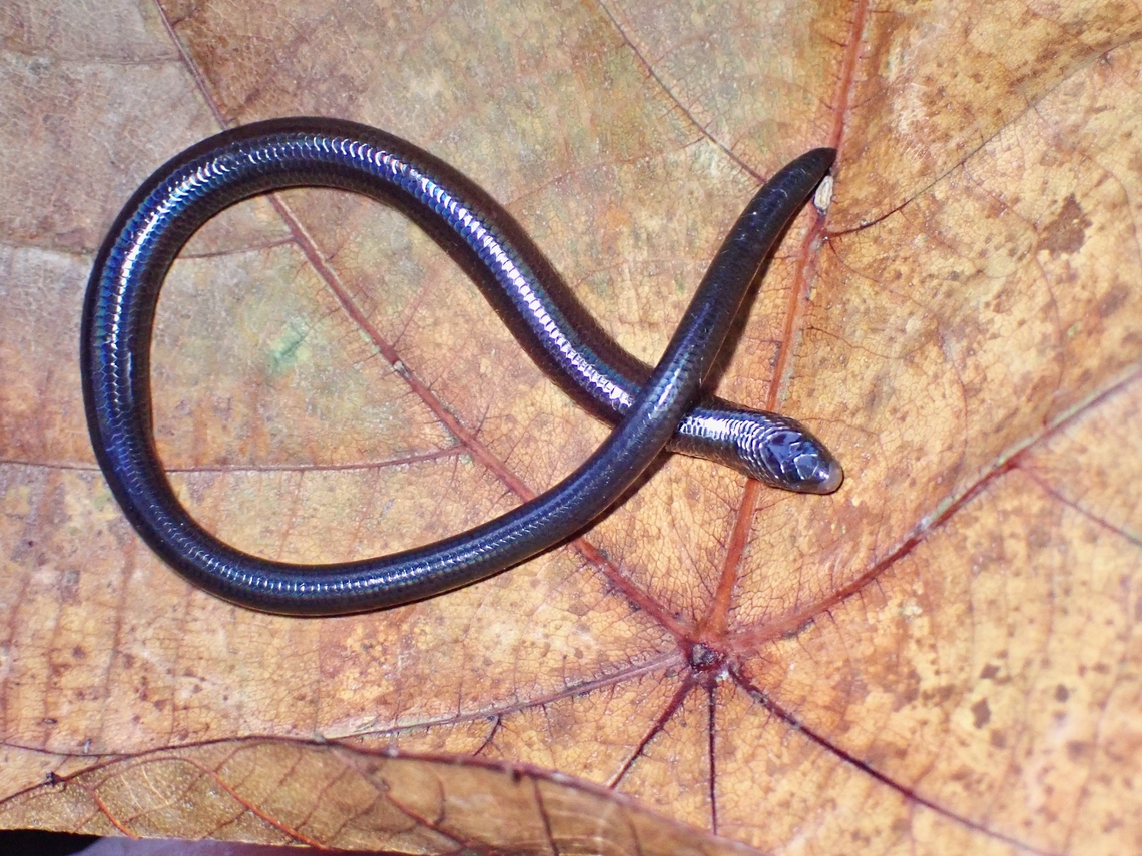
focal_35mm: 67
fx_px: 2210
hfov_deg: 29.0
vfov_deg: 21.9
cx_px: 571
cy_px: 428
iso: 800
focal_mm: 11.88
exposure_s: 1/60
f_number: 11
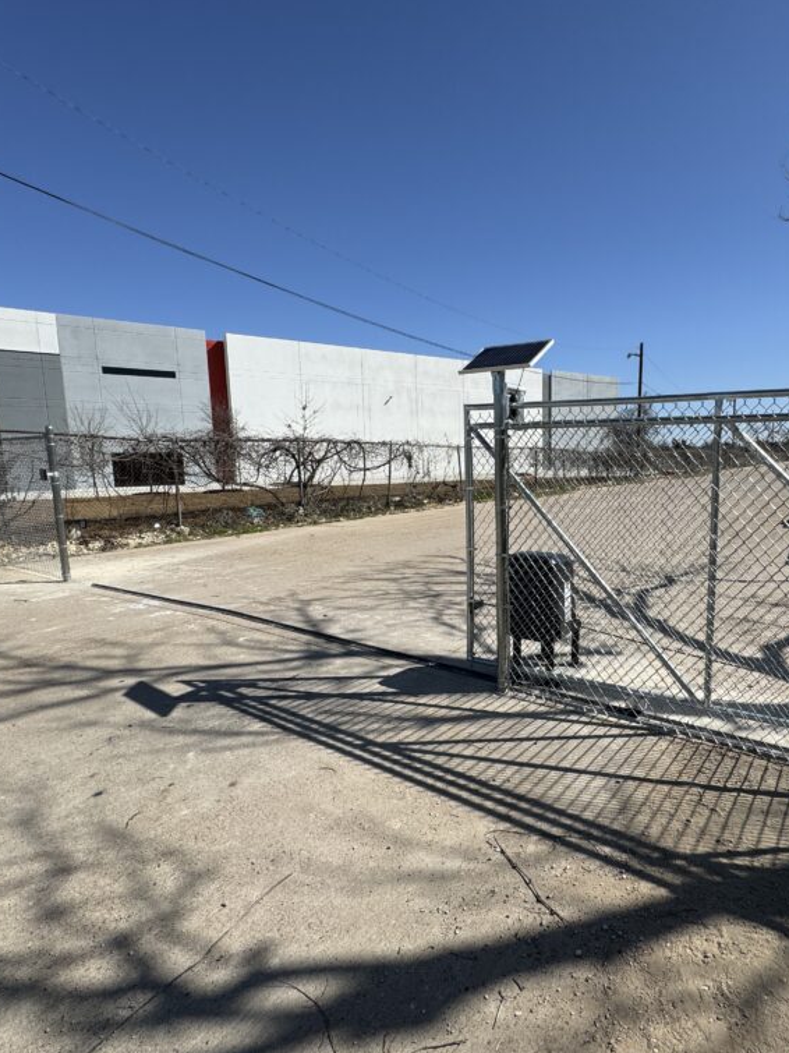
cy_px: 529
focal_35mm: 19
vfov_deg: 84.7
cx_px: 517
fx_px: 578
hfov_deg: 67.0
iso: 50
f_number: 2.2
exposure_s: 1/3906
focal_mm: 2.22
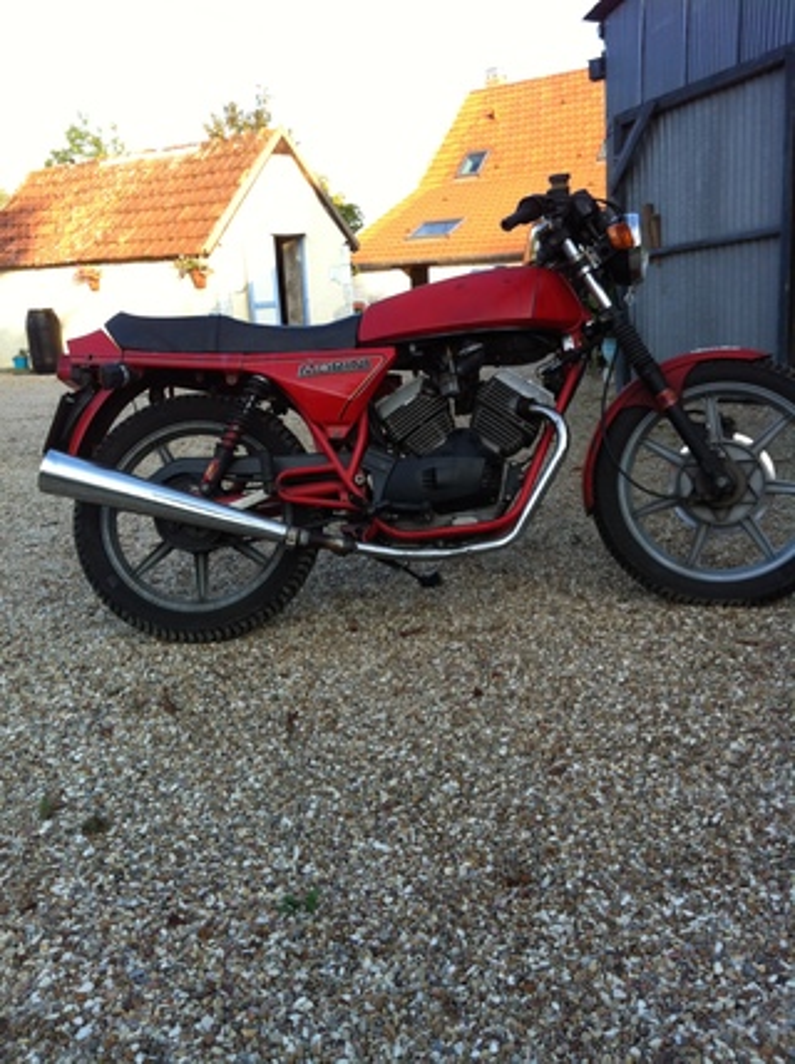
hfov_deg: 40.6
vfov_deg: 52.7
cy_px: 532
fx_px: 1074
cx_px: 398
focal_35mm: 35
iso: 80
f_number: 2.8
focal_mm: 3.85
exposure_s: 1/193
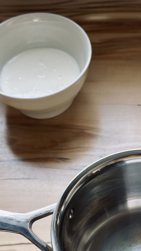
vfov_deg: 24.3
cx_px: 134
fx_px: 572
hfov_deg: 13.9
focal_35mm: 86
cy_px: 206
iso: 125
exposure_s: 1/110
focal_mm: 6.86
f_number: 1.78
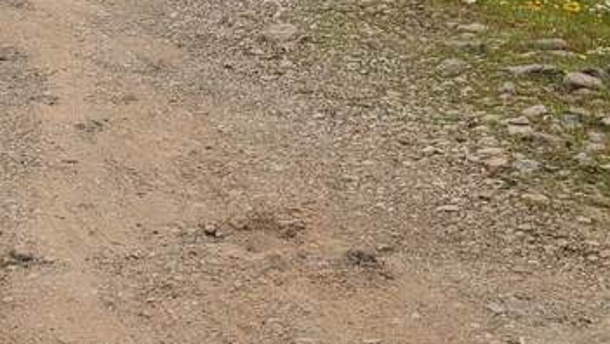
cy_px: -478
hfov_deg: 20.1
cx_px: -241
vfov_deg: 10.9
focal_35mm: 95
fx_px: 1538
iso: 21
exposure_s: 1/3175
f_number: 1.68
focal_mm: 6.9
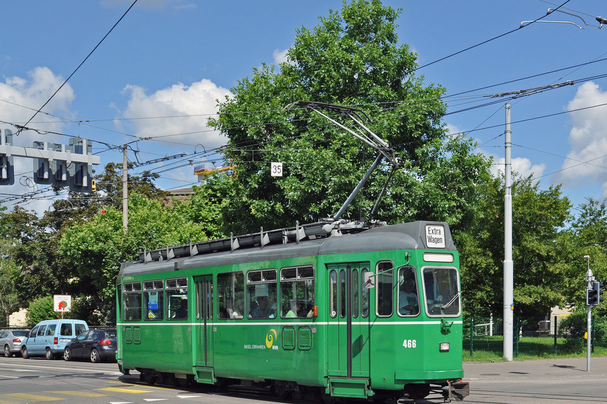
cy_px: 207
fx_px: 960
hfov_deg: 34.9
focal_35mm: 57
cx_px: 367
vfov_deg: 23.7
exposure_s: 1/1000
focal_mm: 30
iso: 400
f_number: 8
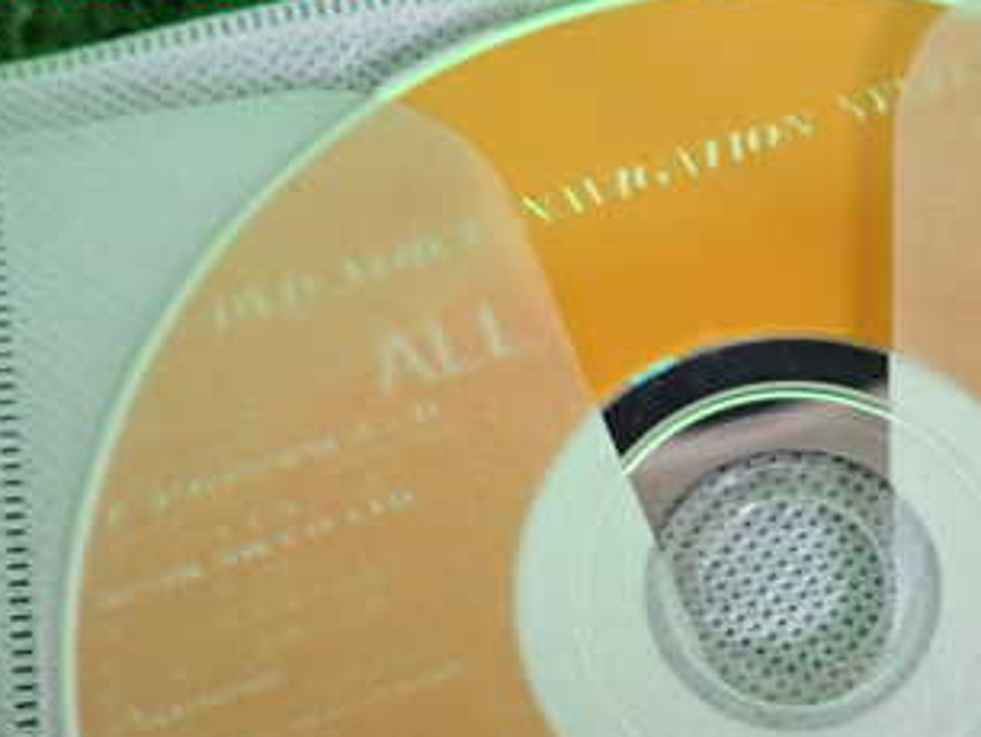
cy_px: 657
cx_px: 737
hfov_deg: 37.9
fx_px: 1390
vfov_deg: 28.6
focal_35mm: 49
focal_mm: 4.5
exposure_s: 1/30
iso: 250
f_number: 2
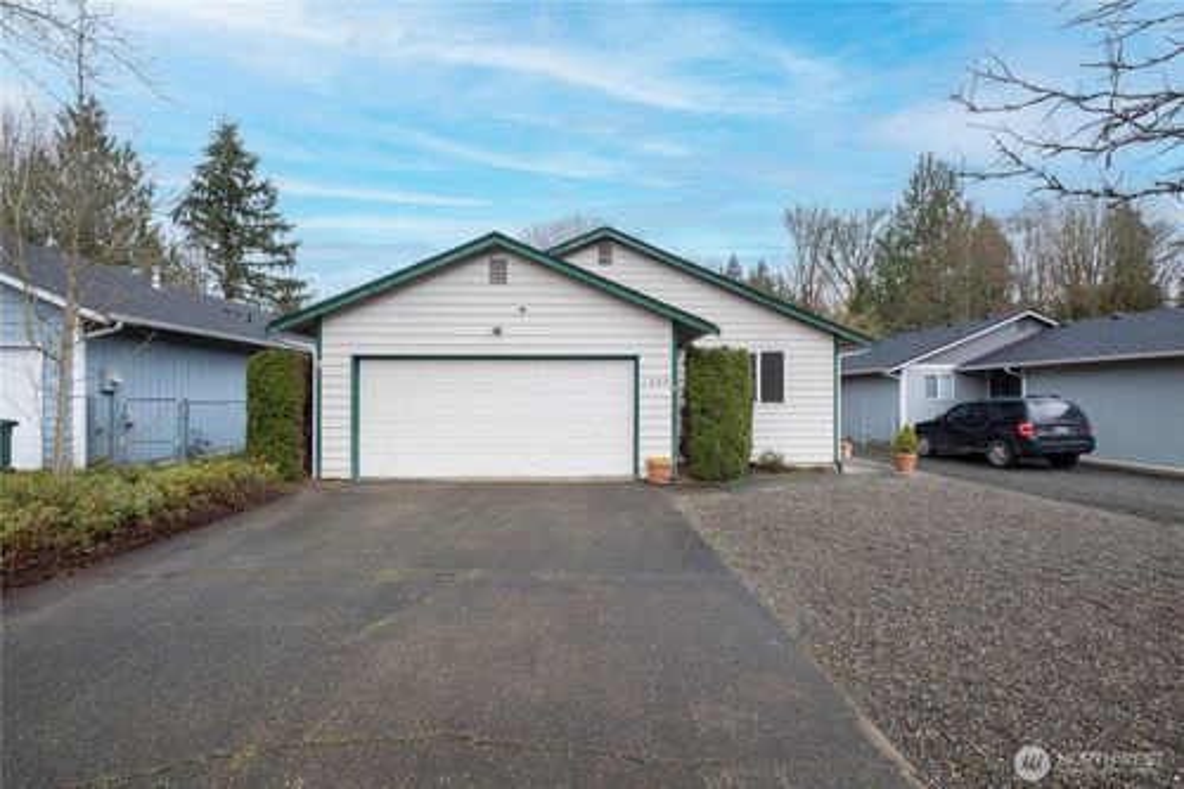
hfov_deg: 100.4
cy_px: 394
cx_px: 592
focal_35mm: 15
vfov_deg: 77.3
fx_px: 493
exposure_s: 1/50
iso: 400
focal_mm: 10
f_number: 8
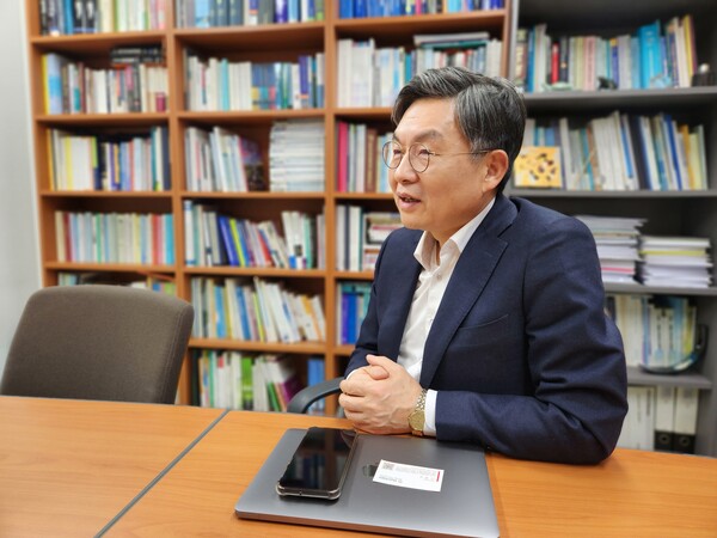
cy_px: 269
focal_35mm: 23
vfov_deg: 58.9
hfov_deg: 73.9
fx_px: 476
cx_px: 358
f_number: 1.8
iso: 125
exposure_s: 1/120
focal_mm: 5.4
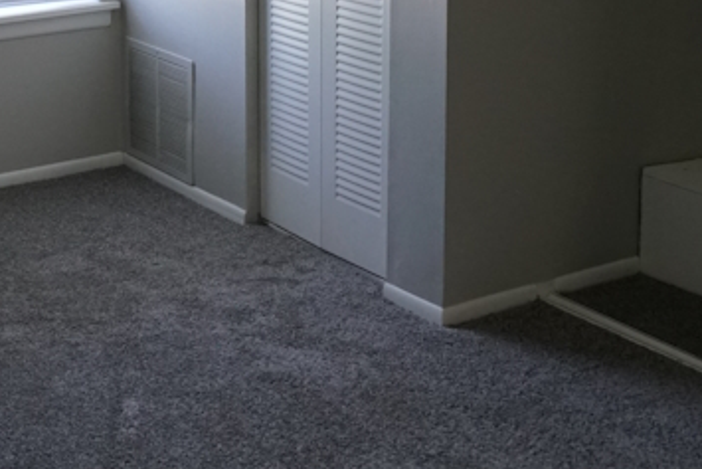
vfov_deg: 17.9
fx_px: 1424
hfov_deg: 25.9
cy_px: -75
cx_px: -43
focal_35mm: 73
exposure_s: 1/60
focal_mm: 16
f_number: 5.6
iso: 1600
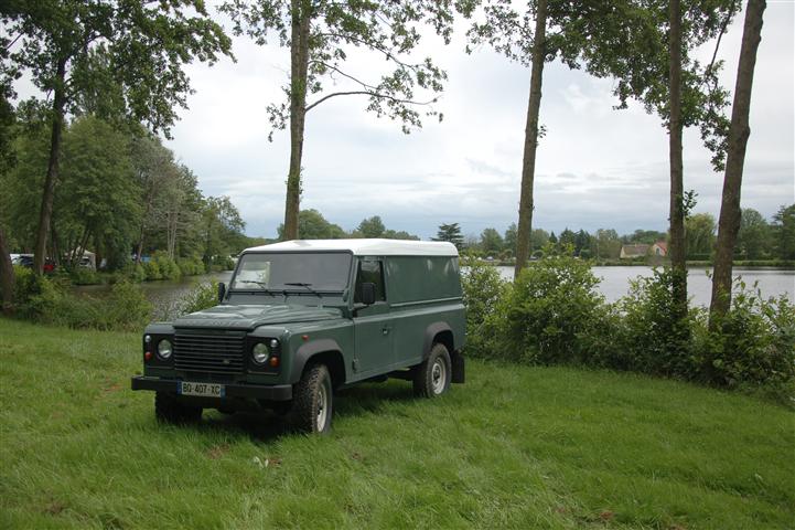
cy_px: 265
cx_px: 398
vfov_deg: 35.5
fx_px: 828
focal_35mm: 38
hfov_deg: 51.3
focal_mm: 25
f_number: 4
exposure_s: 1/1250
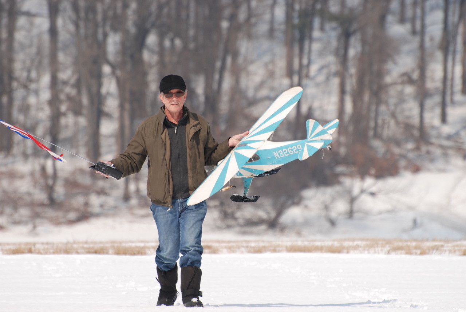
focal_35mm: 405
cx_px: 233
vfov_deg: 3.4
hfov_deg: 5.1
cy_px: 156
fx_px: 5249
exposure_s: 1/1000
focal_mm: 270
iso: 200
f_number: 5.6
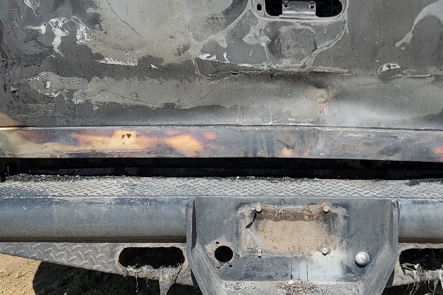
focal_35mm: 60
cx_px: 295
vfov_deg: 22.6
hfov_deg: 33.1
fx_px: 738
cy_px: 113
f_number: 1.5
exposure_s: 1/3333
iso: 50
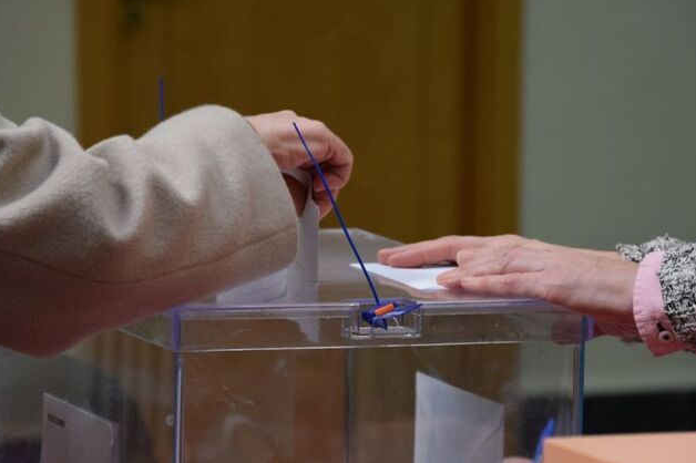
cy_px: 273
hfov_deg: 10.3
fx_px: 3877
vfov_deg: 6.8
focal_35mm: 201
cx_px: 331
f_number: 5.6
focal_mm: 105
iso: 1000
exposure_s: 1/60
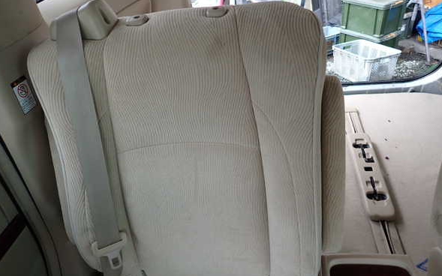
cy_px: 142
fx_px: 325
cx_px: 218
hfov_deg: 68.4
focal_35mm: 27
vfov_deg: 46.0
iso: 200
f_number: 2
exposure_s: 1/40
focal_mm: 4.5
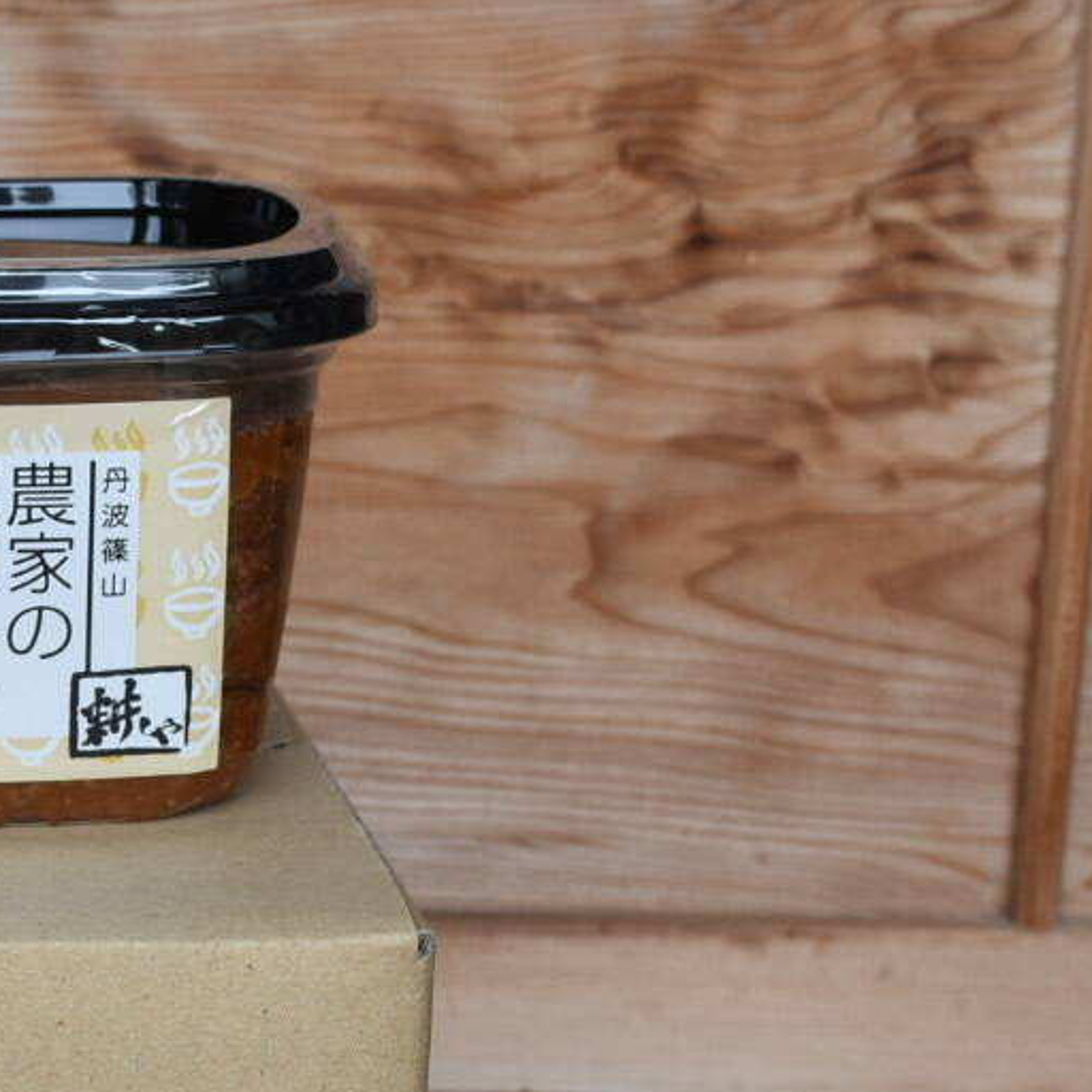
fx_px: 4319
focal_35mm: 121
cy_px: 1030
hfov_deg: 13.7
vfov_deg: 14.2
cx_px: -435
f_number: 8
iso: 200
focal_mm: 30
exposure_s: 1/60
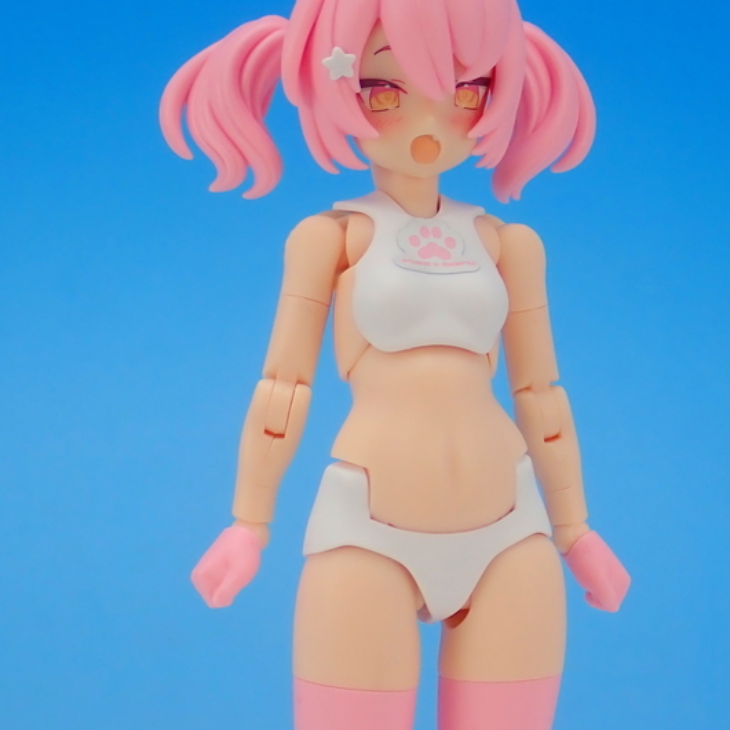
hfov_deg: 12.5
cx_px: 421
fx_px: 3340
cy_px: 573
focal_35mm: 140
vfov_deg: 12.4
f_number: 4.3
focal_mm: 14.62
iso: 100
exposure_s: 1/20
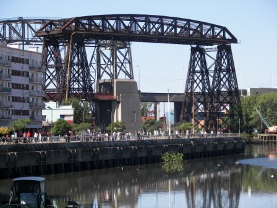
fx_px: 1176
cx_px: 138
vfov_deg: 10.1
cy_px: 104
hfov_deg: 13.4
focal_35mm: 147
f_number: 3.2
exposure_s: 1/500
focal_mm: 24.4
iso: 50
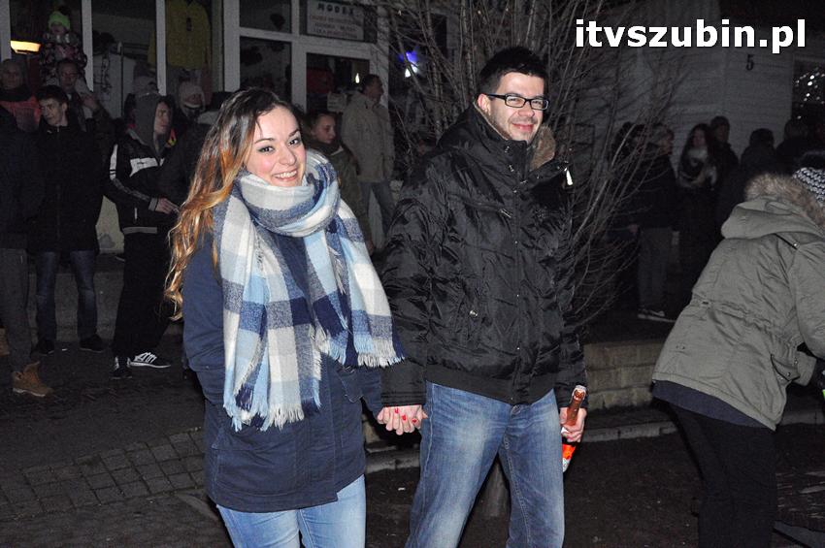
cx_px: 412
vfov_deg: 28.0
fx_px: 1099
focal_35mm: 48
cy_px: 274
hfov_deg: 41.1
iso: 3200
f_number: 5.6
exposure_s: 1/60
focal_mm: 32
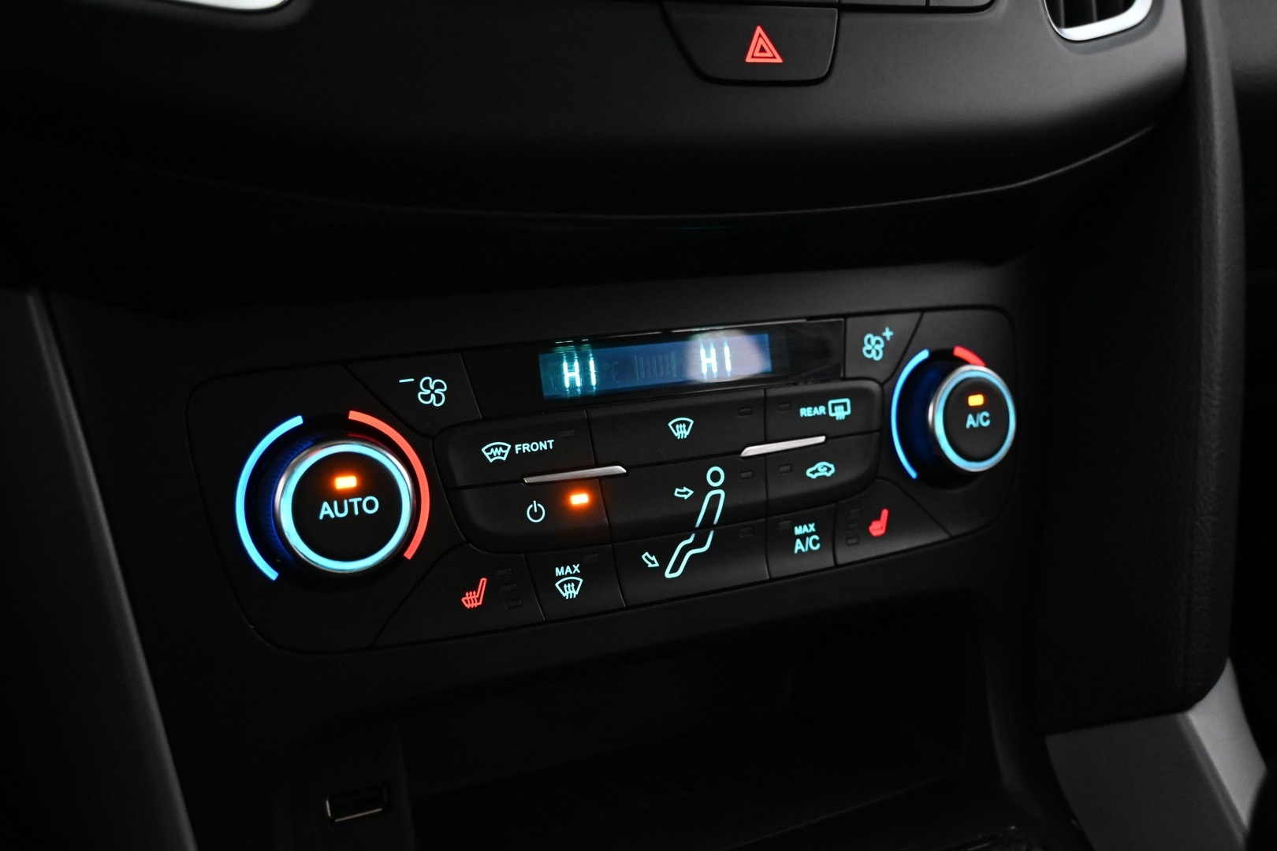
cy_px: 426
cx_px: 638
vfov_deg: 39.1
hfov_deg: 56.1
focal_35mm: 34
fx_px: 1197
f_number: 4
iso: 5000
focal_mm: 22.5
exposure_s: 1/40
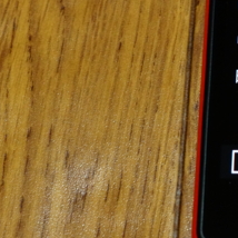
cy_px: 38
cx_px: 347
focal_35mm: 132
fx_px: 1027
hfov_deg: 12.6
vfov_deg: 13.1
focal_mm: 35
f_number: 8
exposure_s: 1/20
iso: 1600
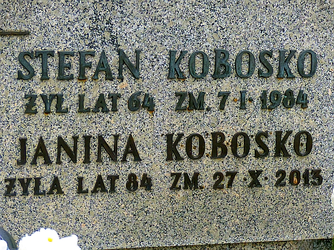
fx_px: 1264
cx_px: 167
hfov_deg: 15.1
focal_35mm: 131
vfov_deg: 11.3
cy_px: 125
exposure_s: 1/80
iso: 250
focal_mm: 23.5
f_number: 2.8
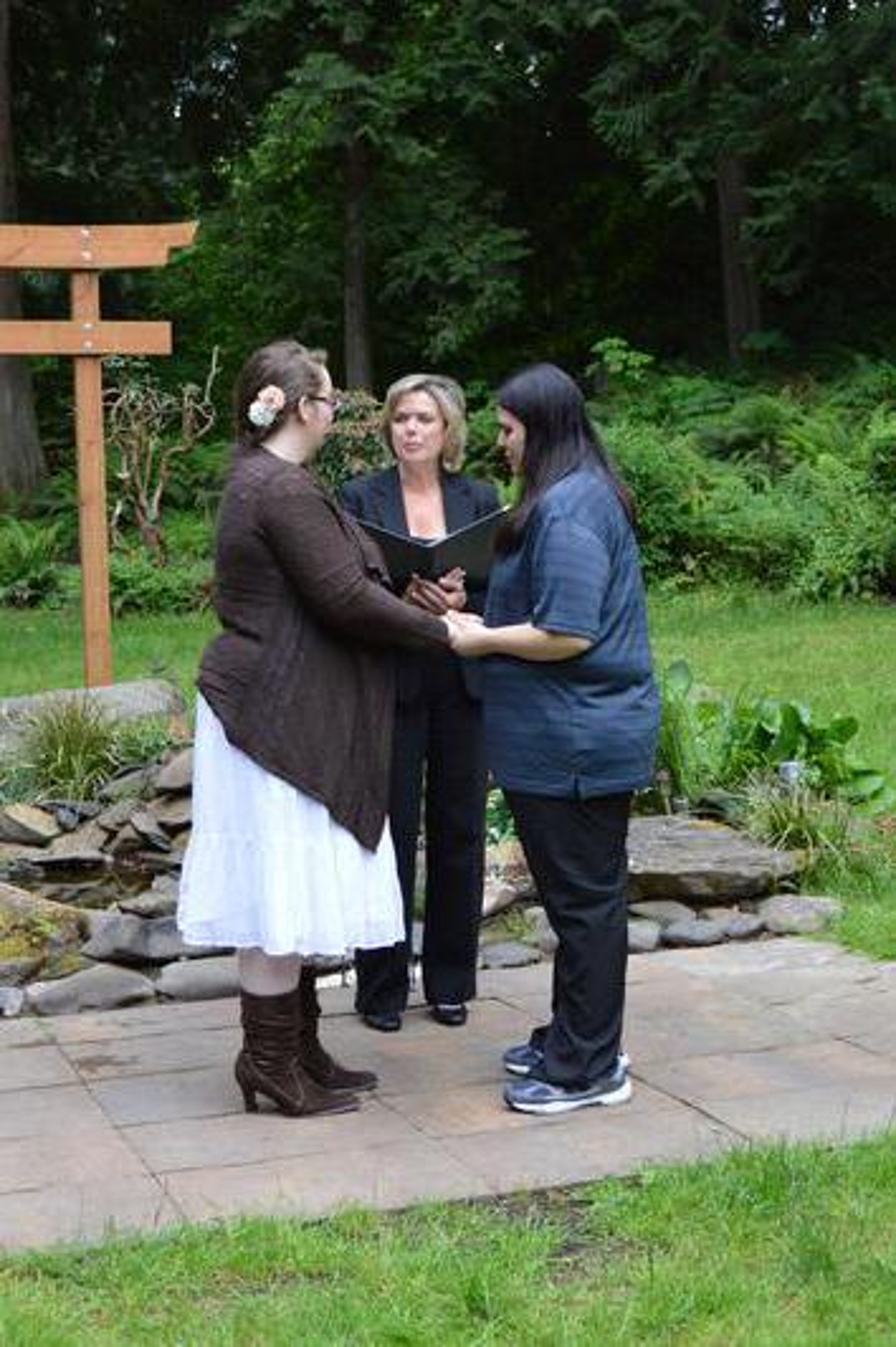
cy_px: 674
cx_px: 448
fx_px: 1458
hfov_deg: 34.2
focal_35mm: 39
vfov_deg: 49.6
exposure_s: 1/125
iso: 400
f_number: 5.6
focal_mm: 26
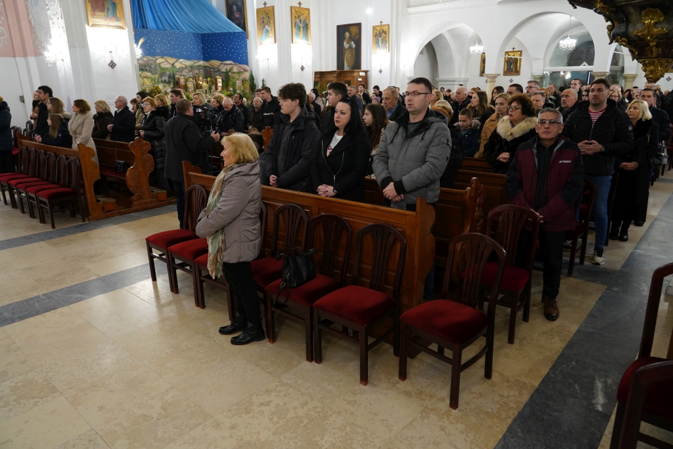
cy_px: 224
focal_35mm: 24
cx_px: 336
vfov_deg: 53.1
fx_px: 449
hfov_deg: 73.7
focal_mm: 24
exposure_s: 1/100
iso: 2000
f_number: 4
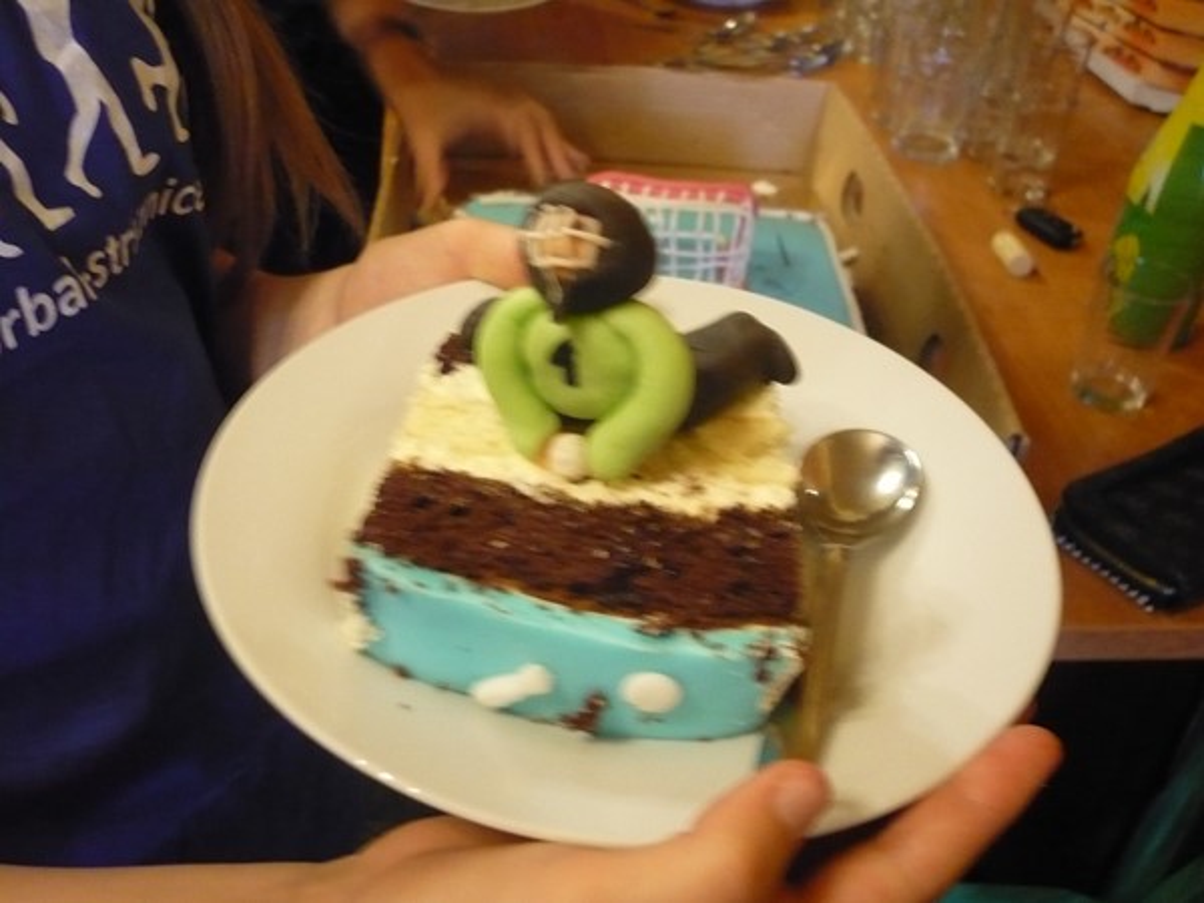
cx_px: 602
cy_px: 452
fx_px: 1391
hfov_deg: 46.8
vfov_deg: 36.0
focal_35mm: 40
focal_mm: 6.6
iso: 400
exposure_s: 1/10
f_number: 3
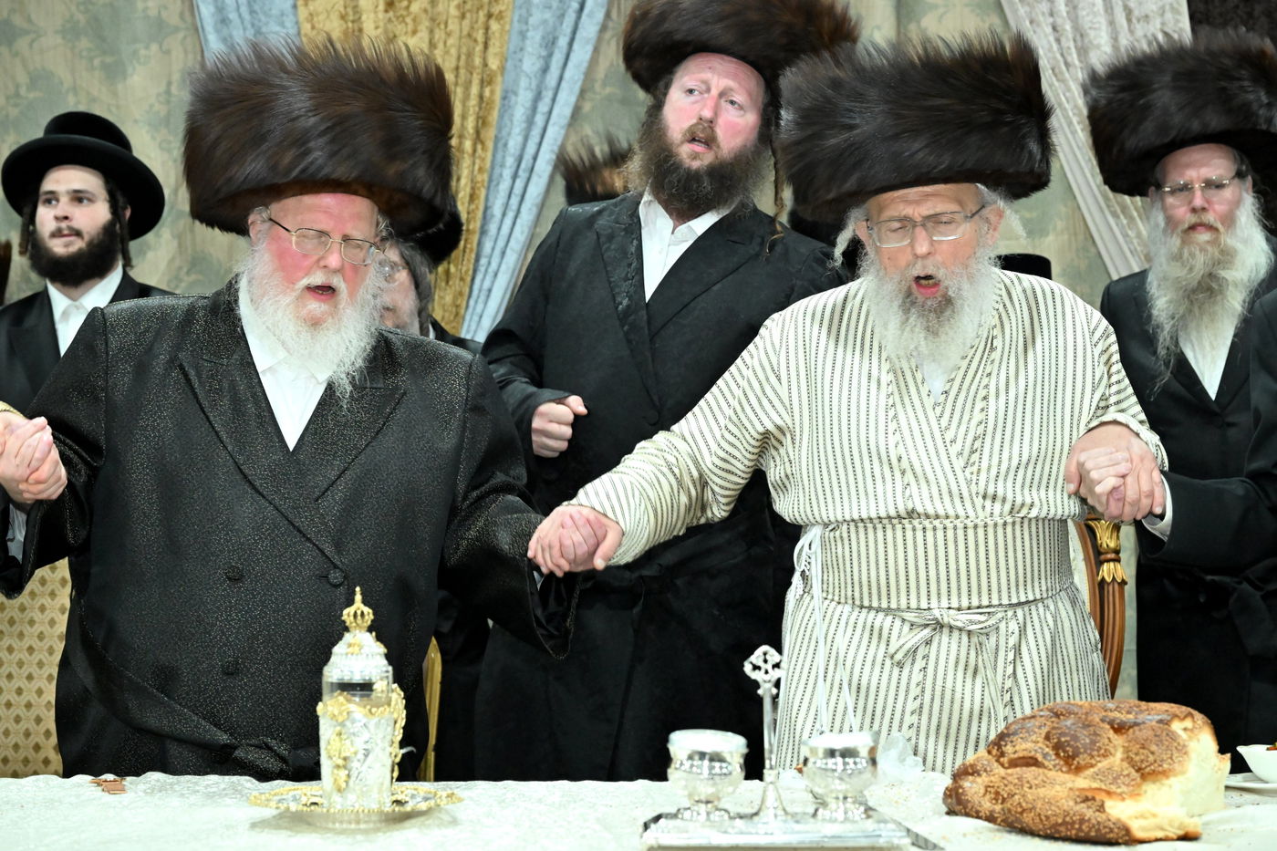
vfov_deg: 19.7
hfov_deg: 29.2
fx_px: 2447
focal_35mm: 69
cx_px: 638
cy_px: 426
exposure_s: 1/200
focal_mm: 69
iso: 5000
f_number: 5.6
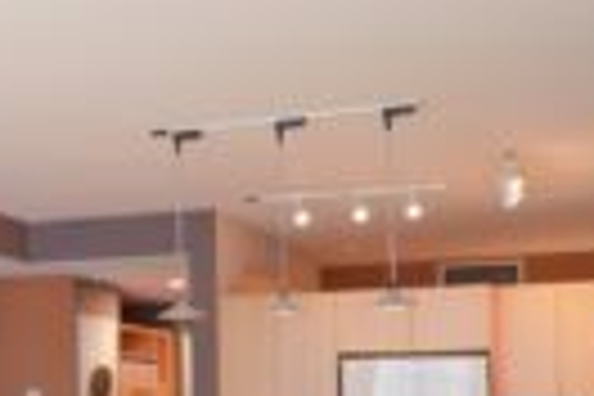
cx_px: -94
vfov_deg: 18.4
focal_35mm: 73
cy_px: 335
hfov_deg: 25.3
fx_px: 1204
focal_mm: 24
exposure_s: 1/160
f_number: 2.8
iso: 1600
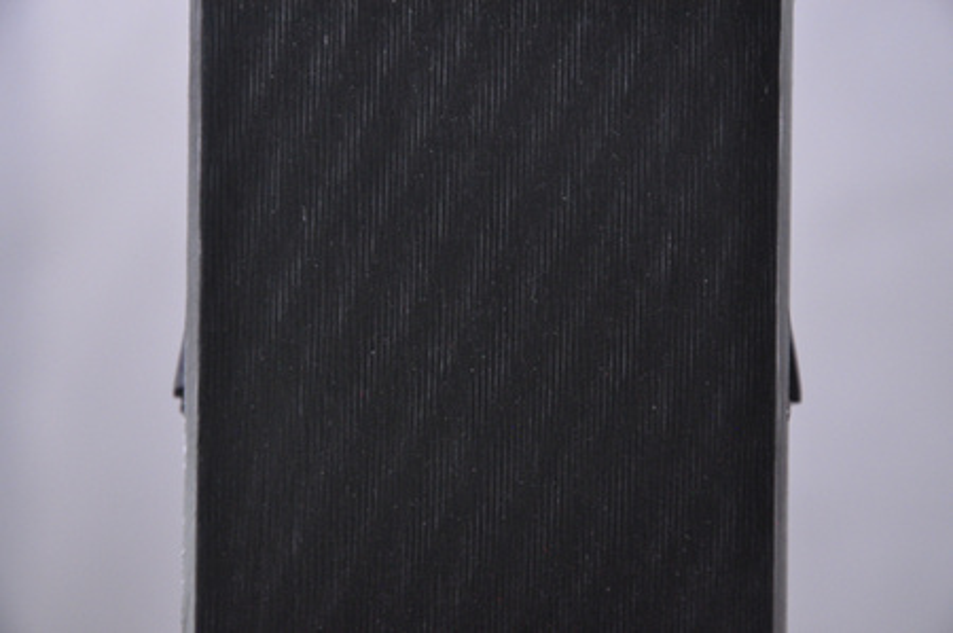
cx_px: 476
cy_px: 316
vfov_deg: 8.7
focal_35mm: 158
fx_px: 4165
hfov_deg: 13.1
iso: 3200
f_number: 8
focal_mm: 105
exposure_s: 1/125
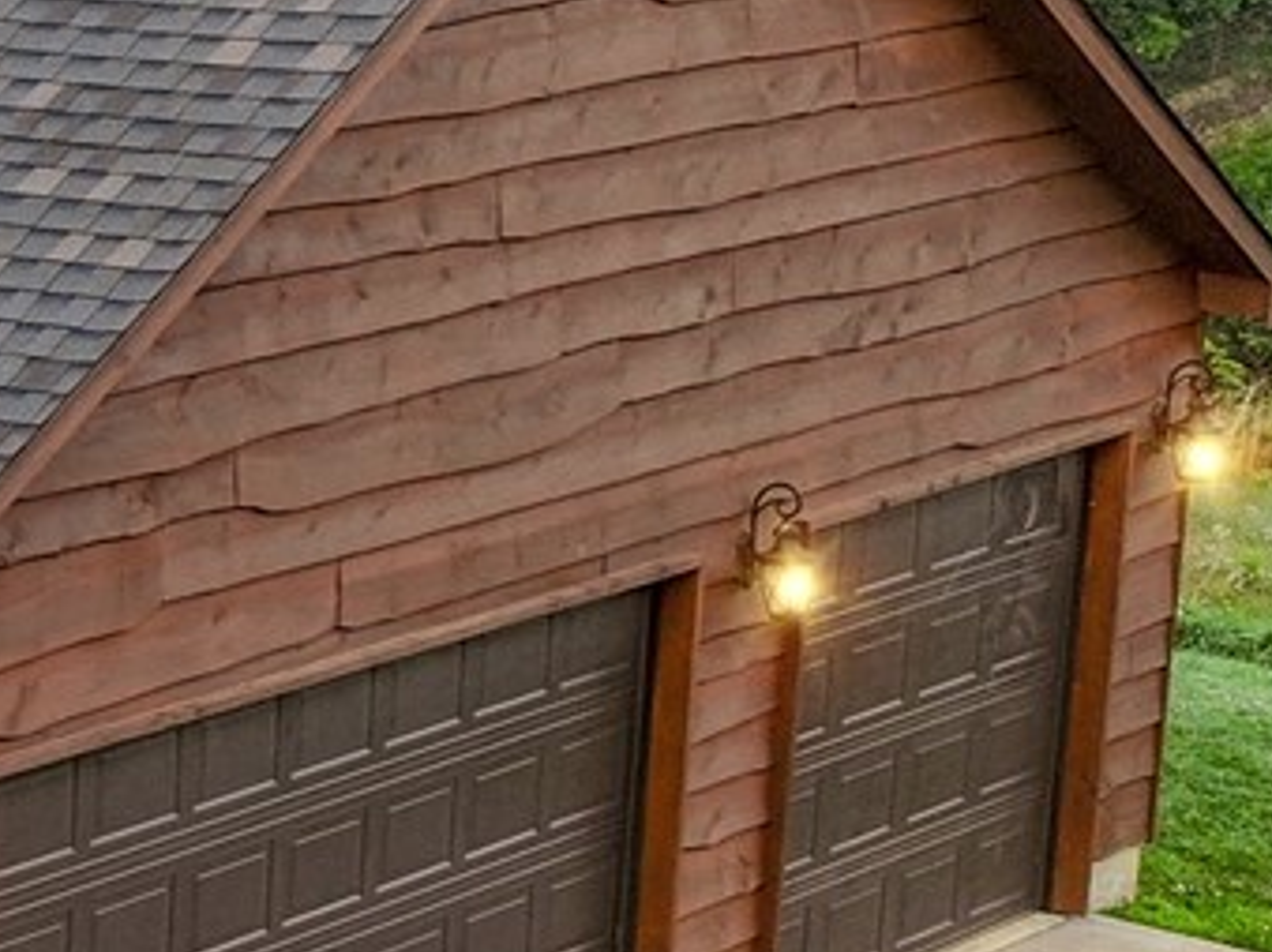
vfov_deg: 10.9
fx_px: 4996
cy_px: 502
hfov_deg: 12.9
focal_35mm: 136
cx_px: -1141
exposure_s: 1/320
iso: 350
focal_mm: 12.29
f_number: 2.8
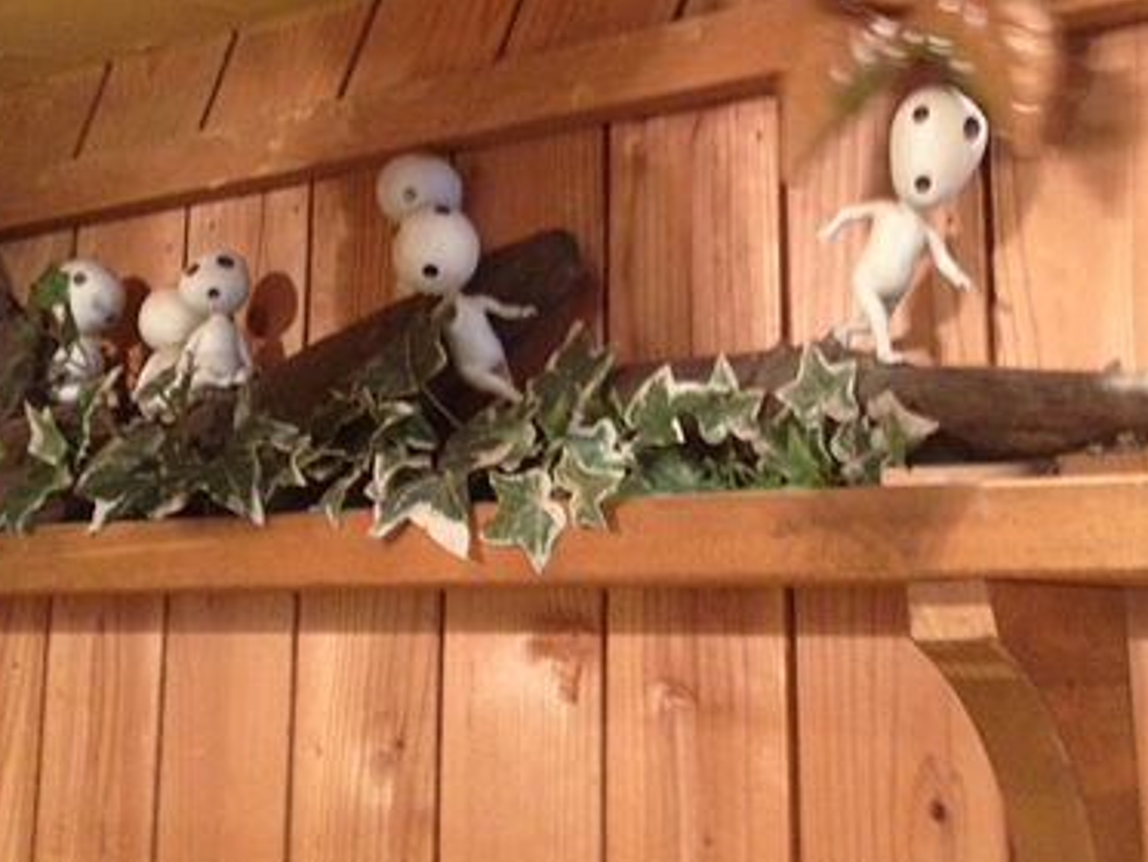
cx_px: 594
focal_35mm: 60
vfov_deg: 24.2
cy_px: 243
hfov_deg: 32.2
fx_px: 1990
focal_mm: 4.28
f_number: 2.4
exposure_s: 1/20
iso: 250
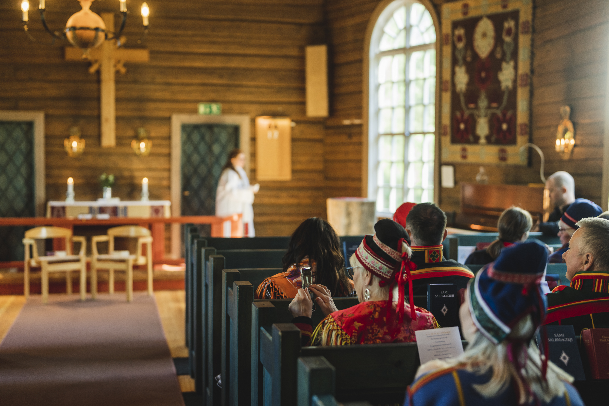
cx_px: 304
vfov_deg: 27.0
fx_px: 846
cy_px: 203
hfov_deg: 39.6
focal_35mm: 50
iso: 200
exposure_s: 1/80
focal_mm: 50
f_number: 1.8
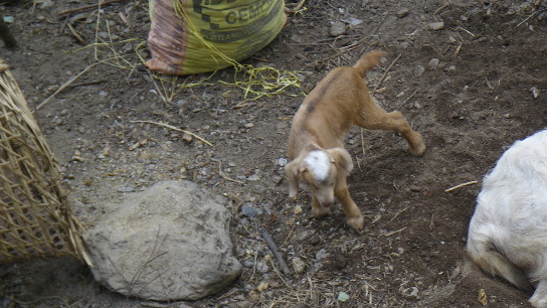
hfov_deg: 20.0
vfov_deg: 11.4
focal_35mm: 106
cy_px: 209
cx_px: 409
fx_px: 1537
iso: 50
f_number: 4.6
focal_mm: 11.1
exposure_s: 1/125
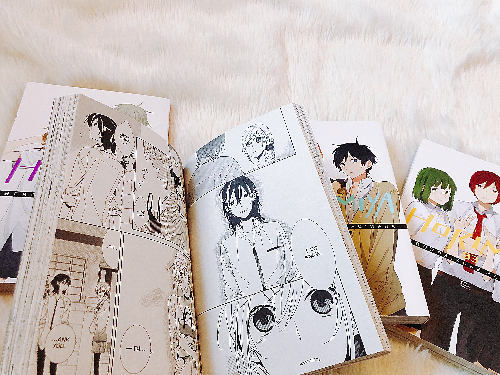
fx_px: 404
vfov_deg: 49.7
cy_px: 188
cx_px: 250
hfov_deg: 63.4
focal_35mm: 28
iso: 40
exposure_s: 1/15
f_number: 1.8
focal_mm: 3.99
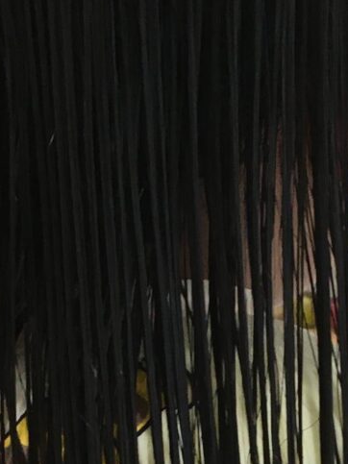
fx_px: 1649
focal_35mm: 123
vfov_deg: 15.6
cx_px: 254
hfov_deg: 12.0
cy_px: 492
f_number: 2.2
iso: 50
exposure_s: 1/30
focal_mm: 4.15
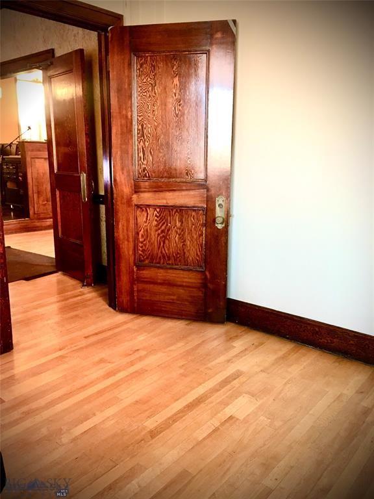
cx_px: 187
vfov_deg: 61.7
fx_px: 418
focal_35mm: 29
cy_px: 250
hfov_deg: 48.2
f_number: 2.2
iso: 64
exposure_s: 1/15
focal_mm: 4.15
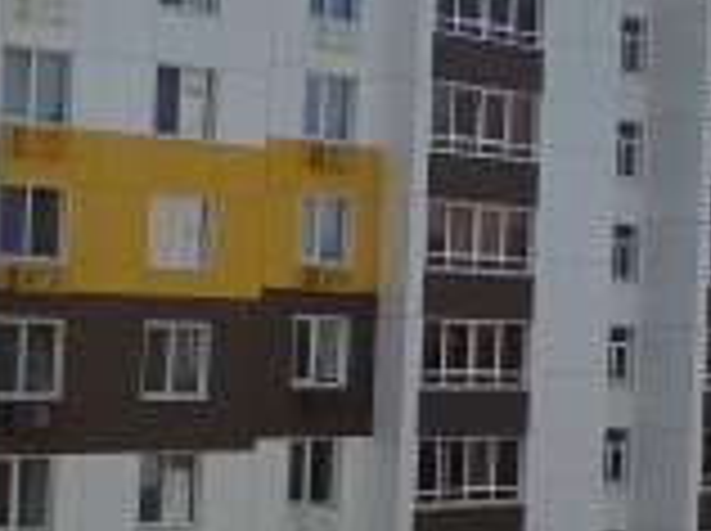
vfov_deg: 14.9
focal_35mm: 99
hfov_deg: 17.4
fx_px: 2030
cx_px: 1130
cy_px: 328
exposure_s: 1/2068
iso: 51
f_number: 1.89
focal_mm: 5.95
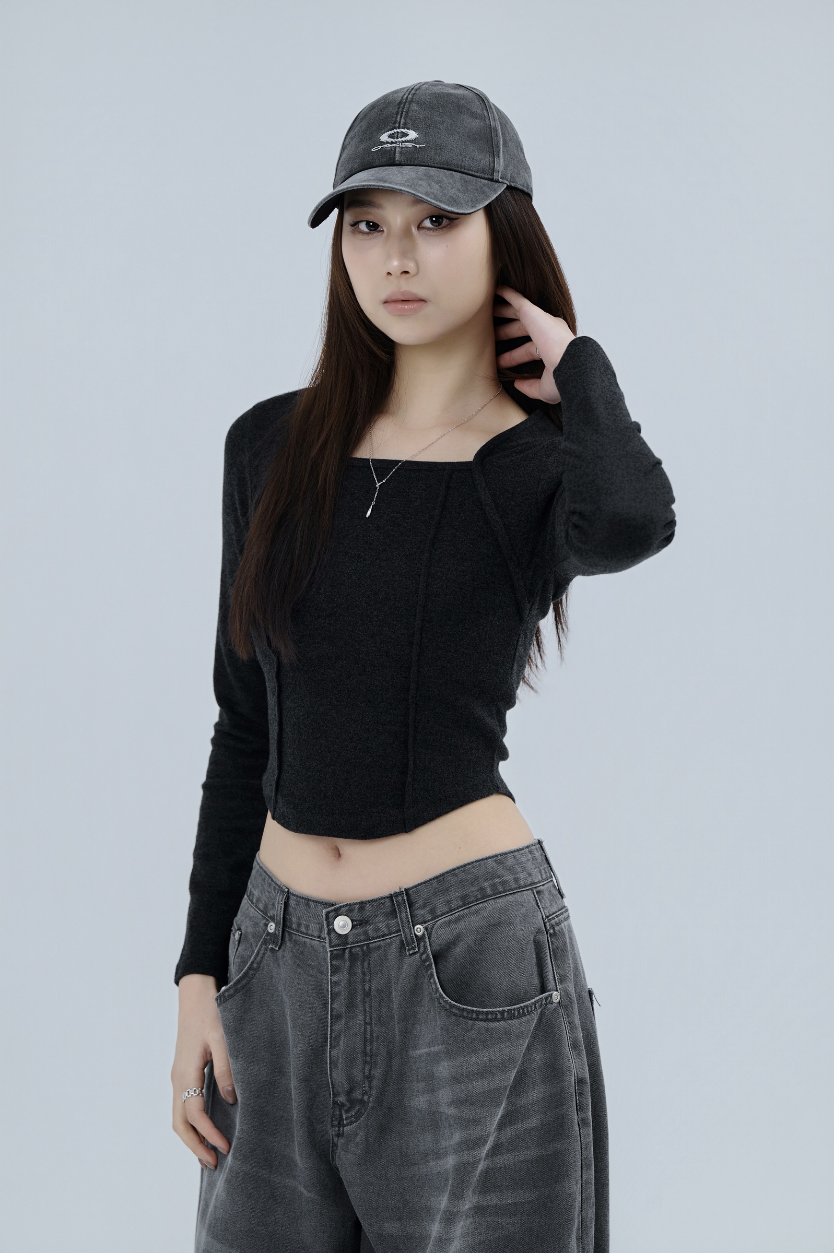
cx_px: 417
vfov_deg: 14.7
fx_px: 4871
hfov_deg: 9.8
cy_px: 626
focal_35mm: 140
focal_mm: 140
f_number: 4.5
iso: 320
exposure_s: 1/200
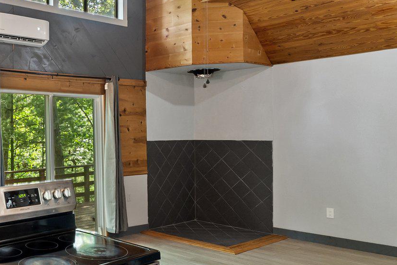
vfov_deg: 36.0
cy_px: 137
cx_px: 5
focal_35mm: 37
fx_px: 408
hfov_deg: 44.5
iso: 800
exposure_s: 1/2
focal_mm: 10
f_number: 8
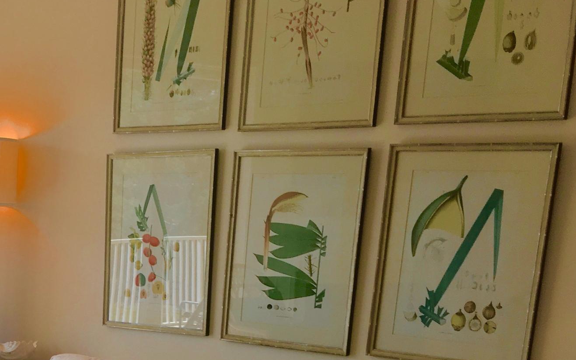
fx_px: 1099
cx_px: -16
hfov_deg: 27.5
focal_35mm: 70
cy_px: 473
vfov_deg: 17.4
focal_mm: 4.15
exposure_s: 1/120
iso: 25
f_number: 2.2
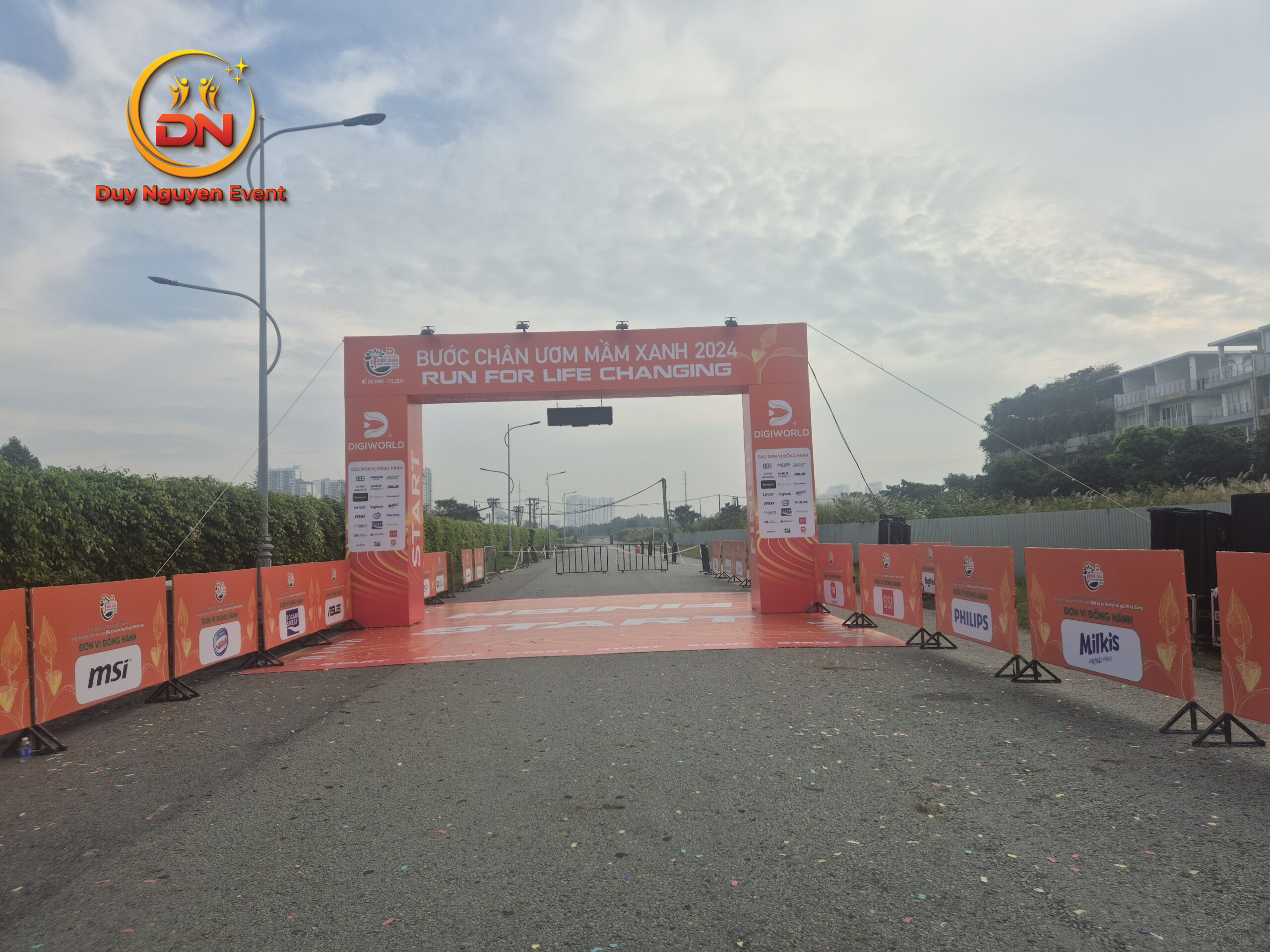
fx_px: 844
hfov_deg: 73.9
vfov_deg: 58.9
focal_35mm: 23
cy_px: 476
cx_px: 635
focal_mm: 5.4
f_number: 1.8
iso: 25
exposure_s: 1/1576
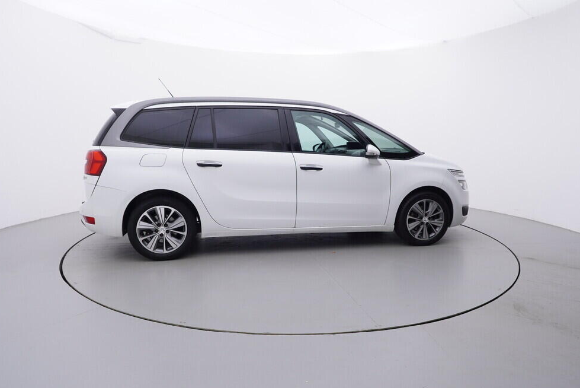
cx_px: 295
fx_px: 379
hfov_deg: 74.8
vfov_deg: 54.1
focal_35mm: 24
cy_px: 198
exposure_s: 1/80
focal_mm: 15
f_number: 5
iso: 200
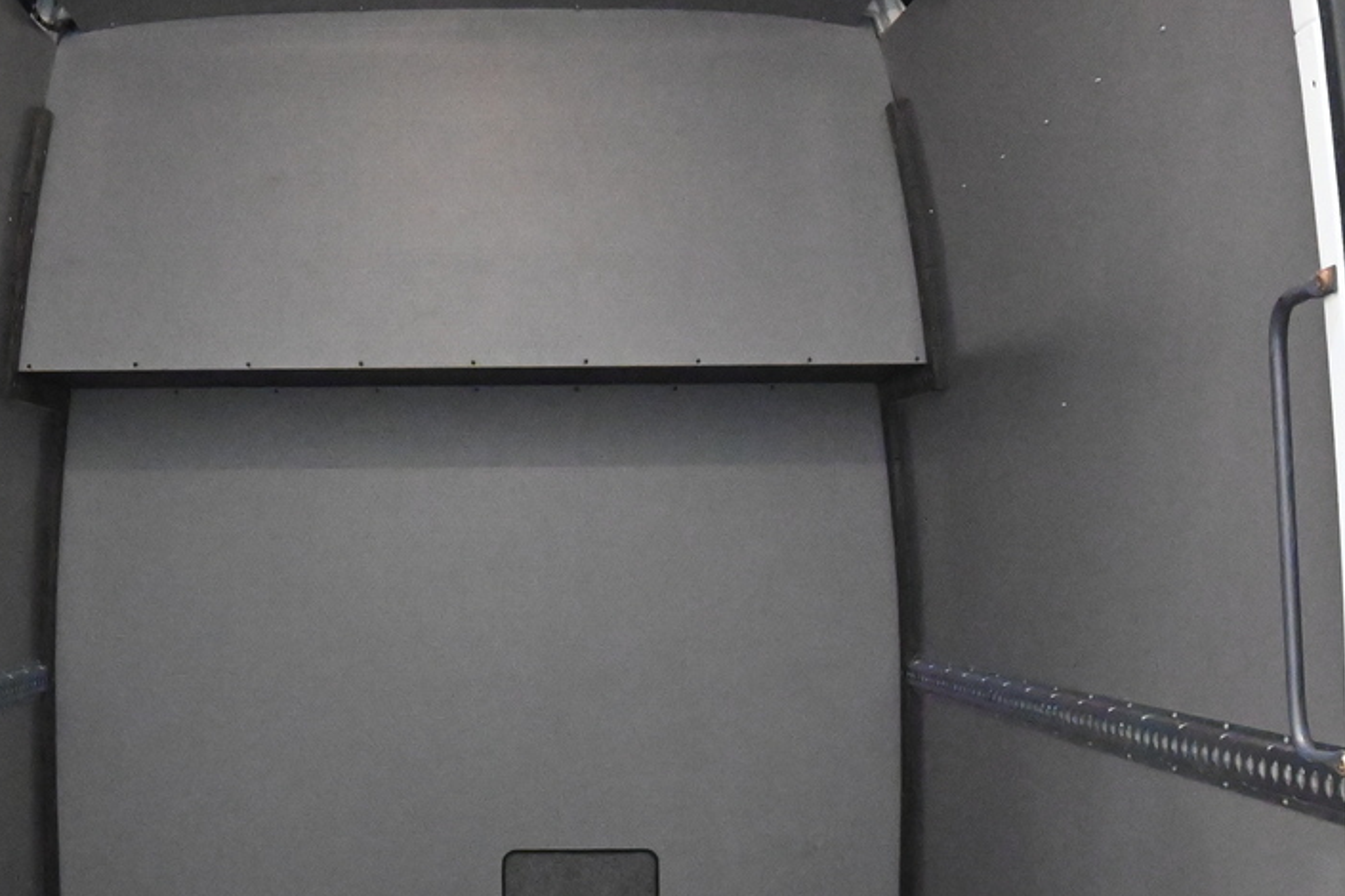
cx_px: 509
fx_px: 2381
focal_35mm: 64
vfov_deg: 20.8
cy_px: 843
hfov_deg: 31.4
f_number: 3.8
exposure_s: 1/125
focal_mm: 18.5
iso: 9000
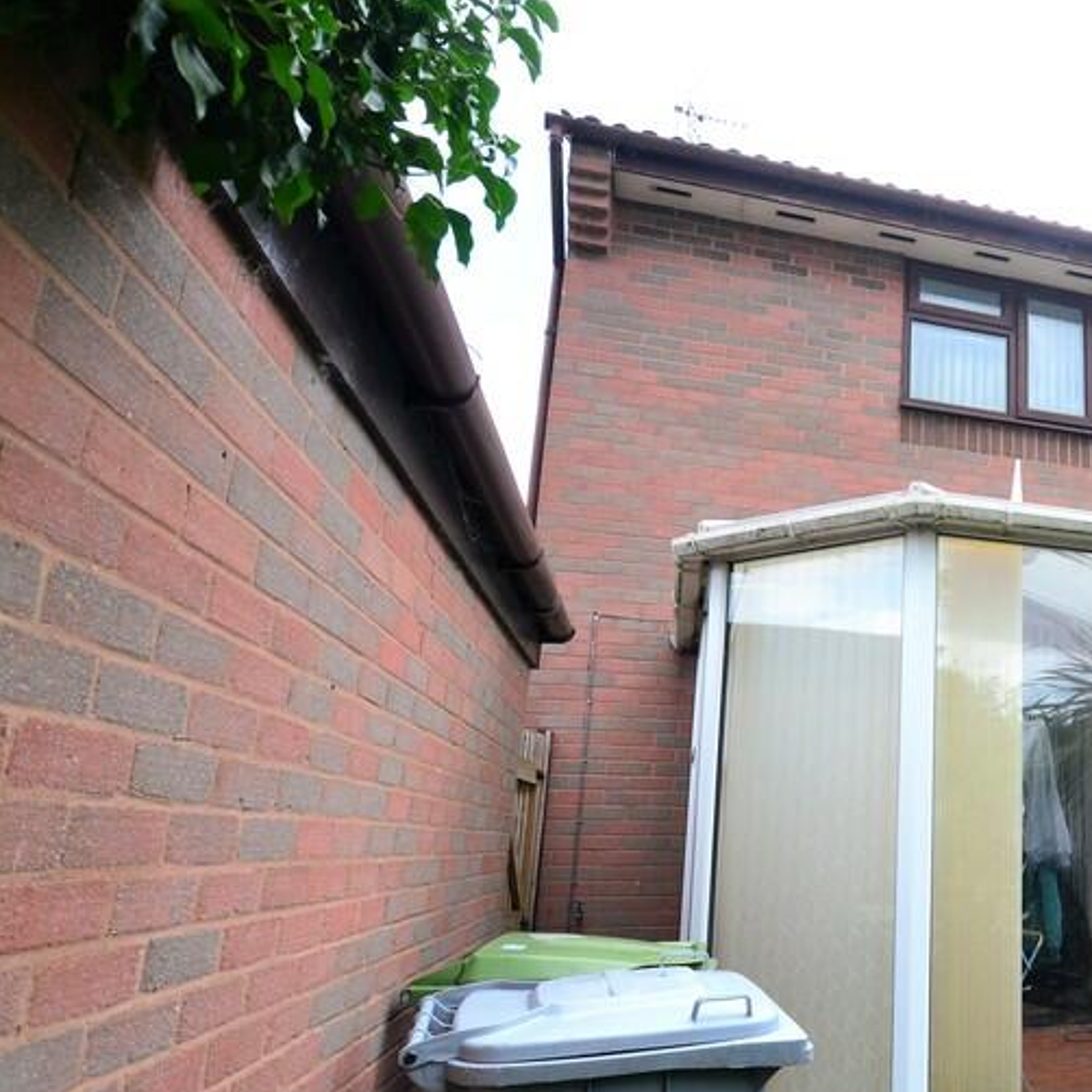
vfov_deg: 60.6
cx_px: 1040
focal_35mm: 26
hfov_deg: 51.5
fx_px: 928
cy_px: 636
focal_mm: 10
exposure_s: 1/125
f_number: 8
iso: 400
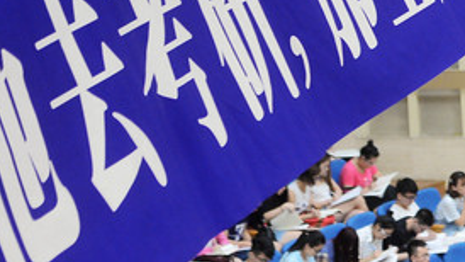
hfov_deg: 8.9
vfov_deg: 5.0
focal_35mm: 241
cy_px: 160
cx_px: 445
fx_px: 2971
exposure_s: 1/30
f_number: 2.8
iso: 1600
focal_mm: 70
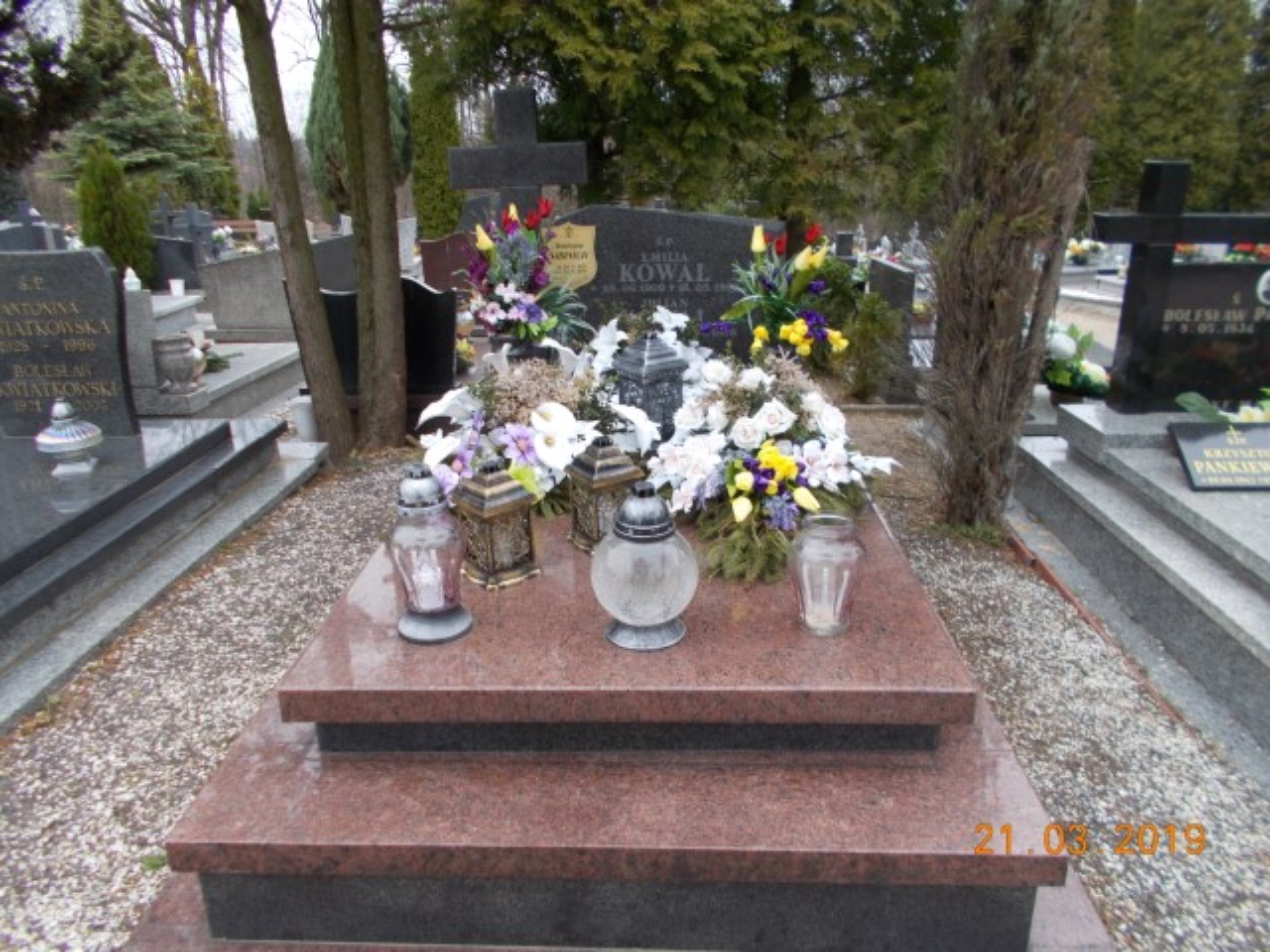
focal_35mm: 26
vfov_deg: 53.1
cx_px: 635
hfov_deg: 67.3
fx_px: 954
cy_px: 476
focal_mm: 4.6
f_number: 3.2
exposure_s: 1/125
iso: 80
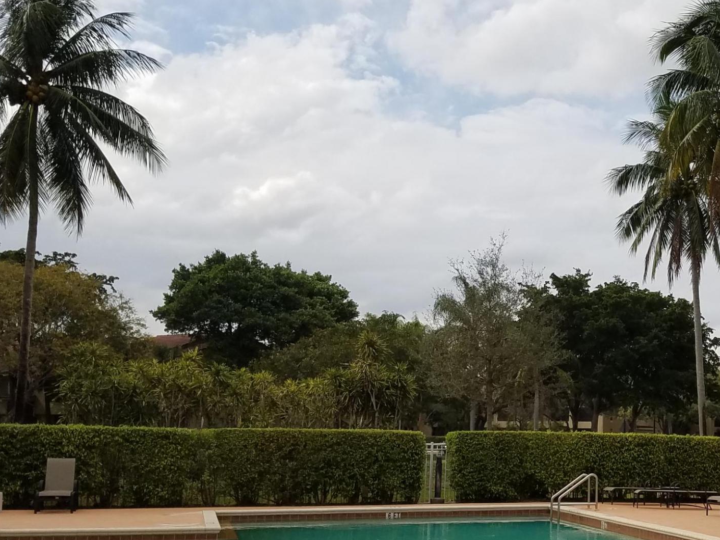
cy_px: 319
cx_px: 642
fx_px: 1102
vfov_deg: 27.5
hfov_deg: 34.3
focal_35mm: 53
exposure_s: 1/3440
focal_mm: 4.2
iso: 50
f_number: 1.7
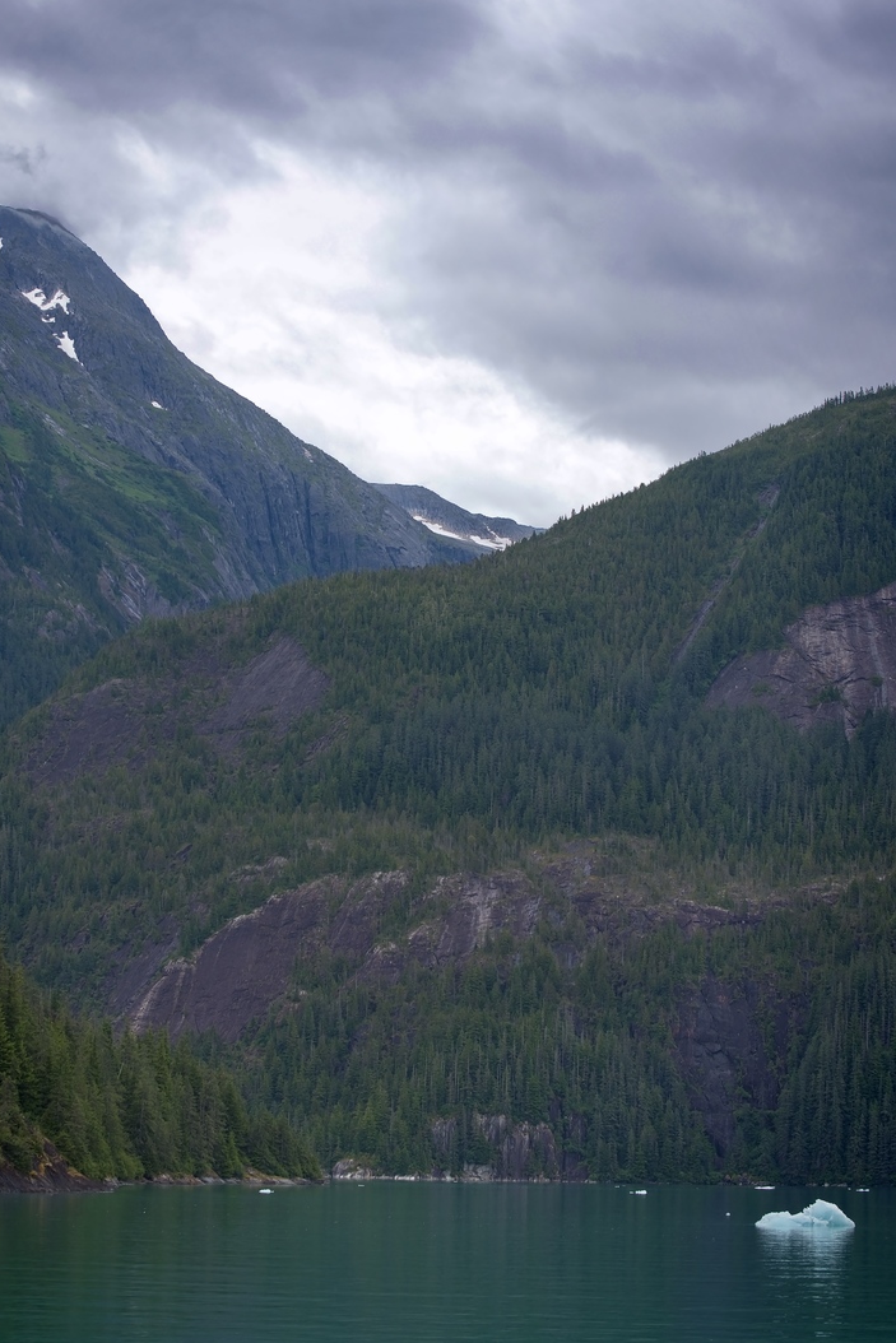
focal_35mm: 85
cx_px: 390
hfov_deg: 16.1
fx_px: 3172
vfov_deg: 23.9
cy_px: 650
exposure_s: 1/200
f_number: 7.1
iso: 100
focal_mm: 70
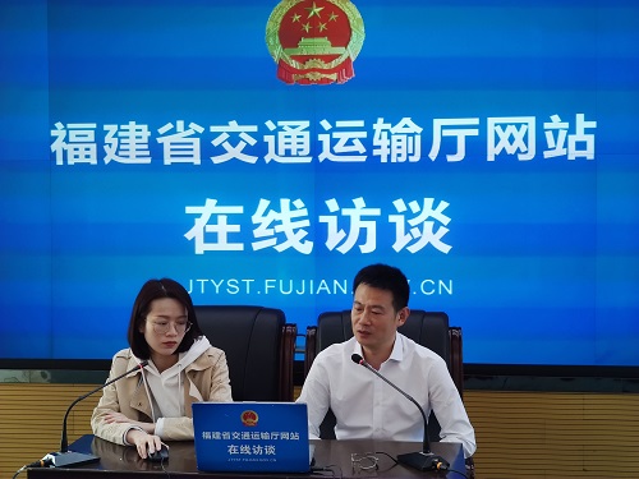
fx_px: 886
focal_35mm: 48
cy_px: 240
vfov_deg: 30.3
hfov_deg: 39.7
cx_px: 320
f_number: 2
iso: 344
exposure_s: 1/50
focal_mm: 8.16
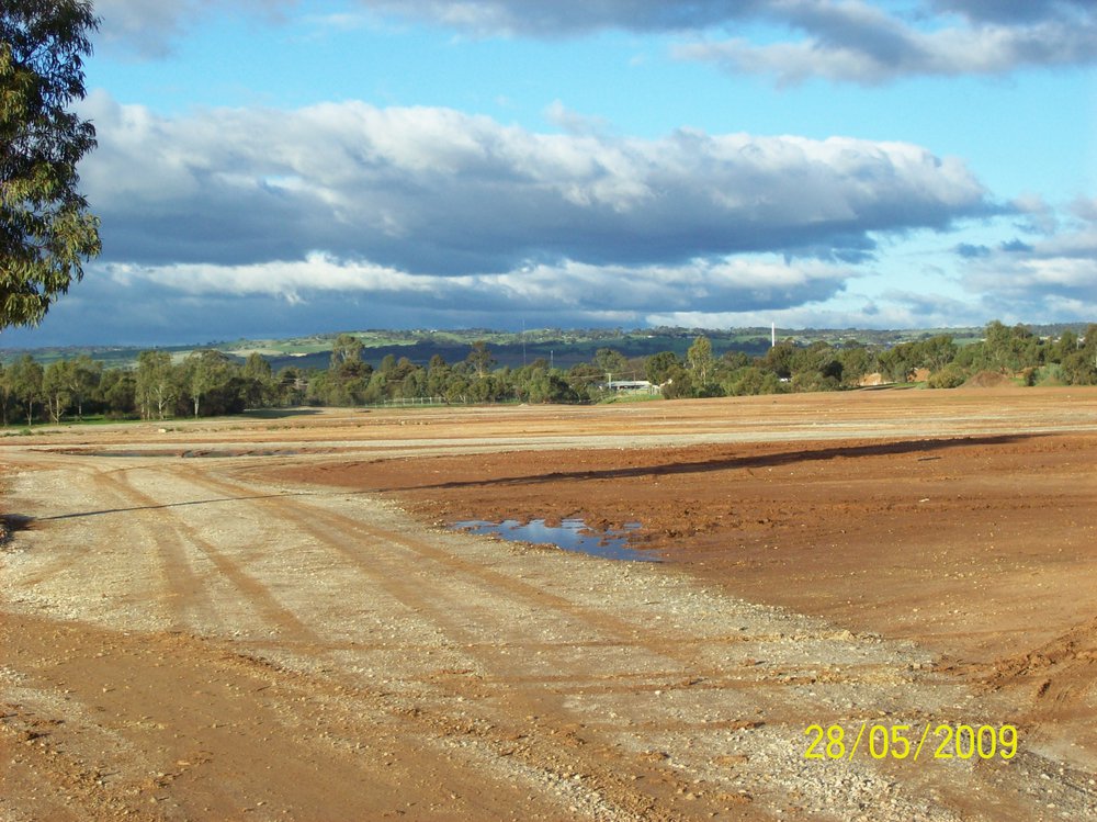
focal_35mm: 70
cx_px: 548
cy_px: 411
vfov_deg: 21.0
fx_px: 2217
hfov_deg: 27.8
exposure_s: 1/549
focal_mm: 11.6
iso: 80
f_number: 3.8
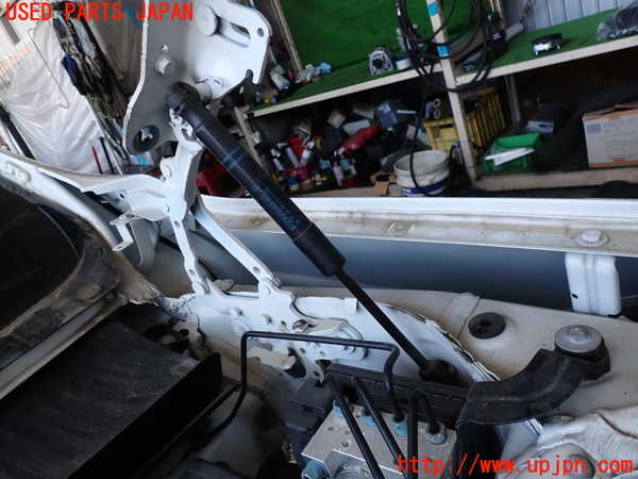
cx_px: 319
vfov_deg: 54.9
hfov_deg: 69.4
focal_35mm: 25
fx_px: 461
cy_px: 240
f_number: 2.8
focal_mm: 4.5
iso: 100
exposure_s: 1/125
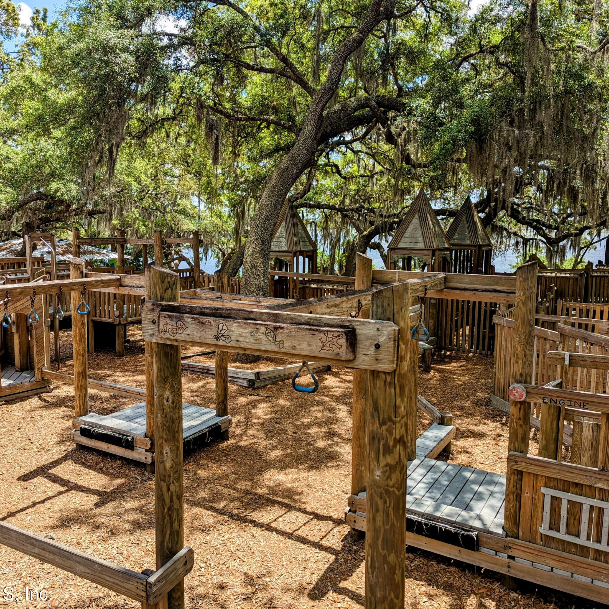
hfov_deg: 55.6
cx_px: 302
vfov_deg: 55.6
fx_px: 577
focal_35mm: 29
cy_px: 309
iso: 38
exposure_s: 1/1167
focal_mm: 6.81
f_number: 1.85
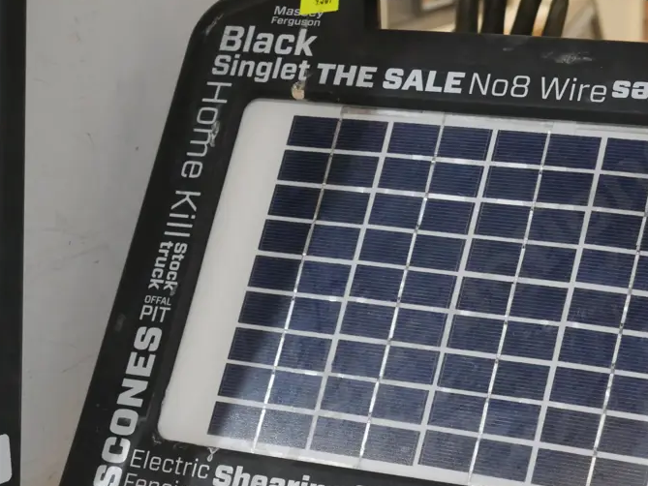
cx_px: 472
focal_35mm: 98
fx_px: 1835
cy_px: 300
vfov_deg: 15.1
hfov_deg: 19.9
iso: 2500
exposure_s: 1/80
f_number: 5.4
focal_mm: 32
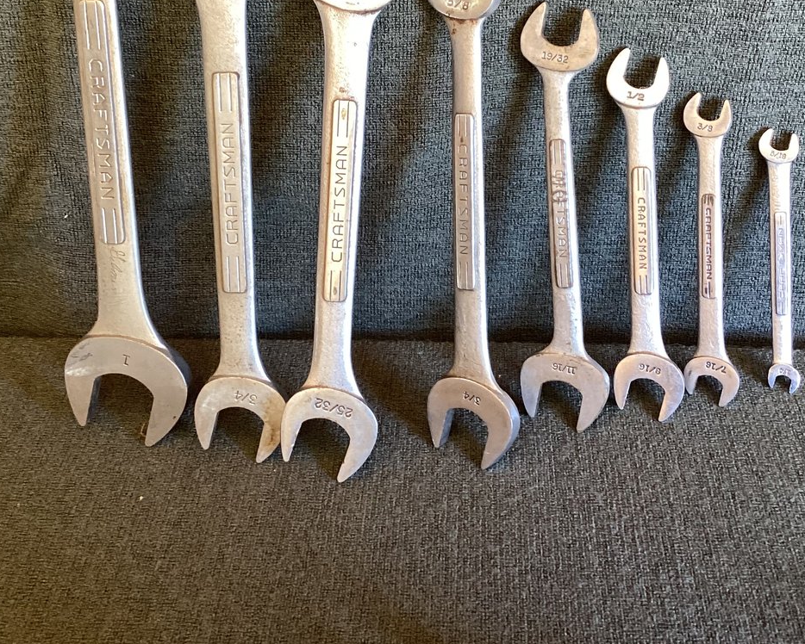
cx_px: 408
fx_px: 1168
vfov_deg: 30.4
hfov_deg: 38.0
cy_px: 165
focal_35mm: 49
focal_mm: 3.3
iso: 160
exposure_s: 1/60
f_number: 2.4
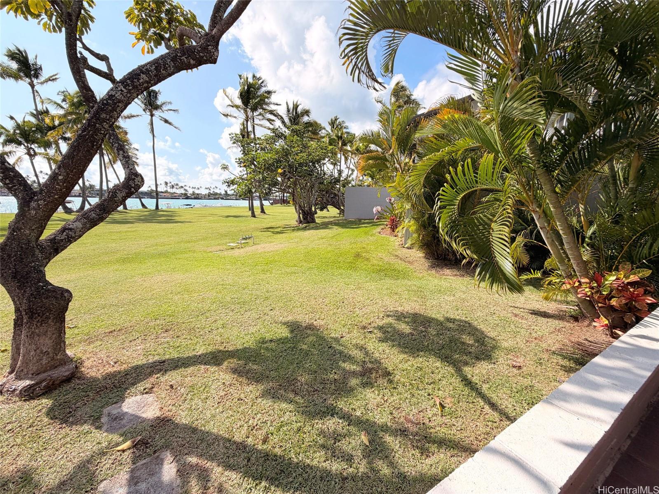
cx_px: 330
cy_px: 247
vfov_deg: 85.7
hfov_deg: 102.1
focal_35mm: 14
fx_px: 267
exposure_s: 1/914
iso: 20
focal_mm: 2.22
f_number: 2.2
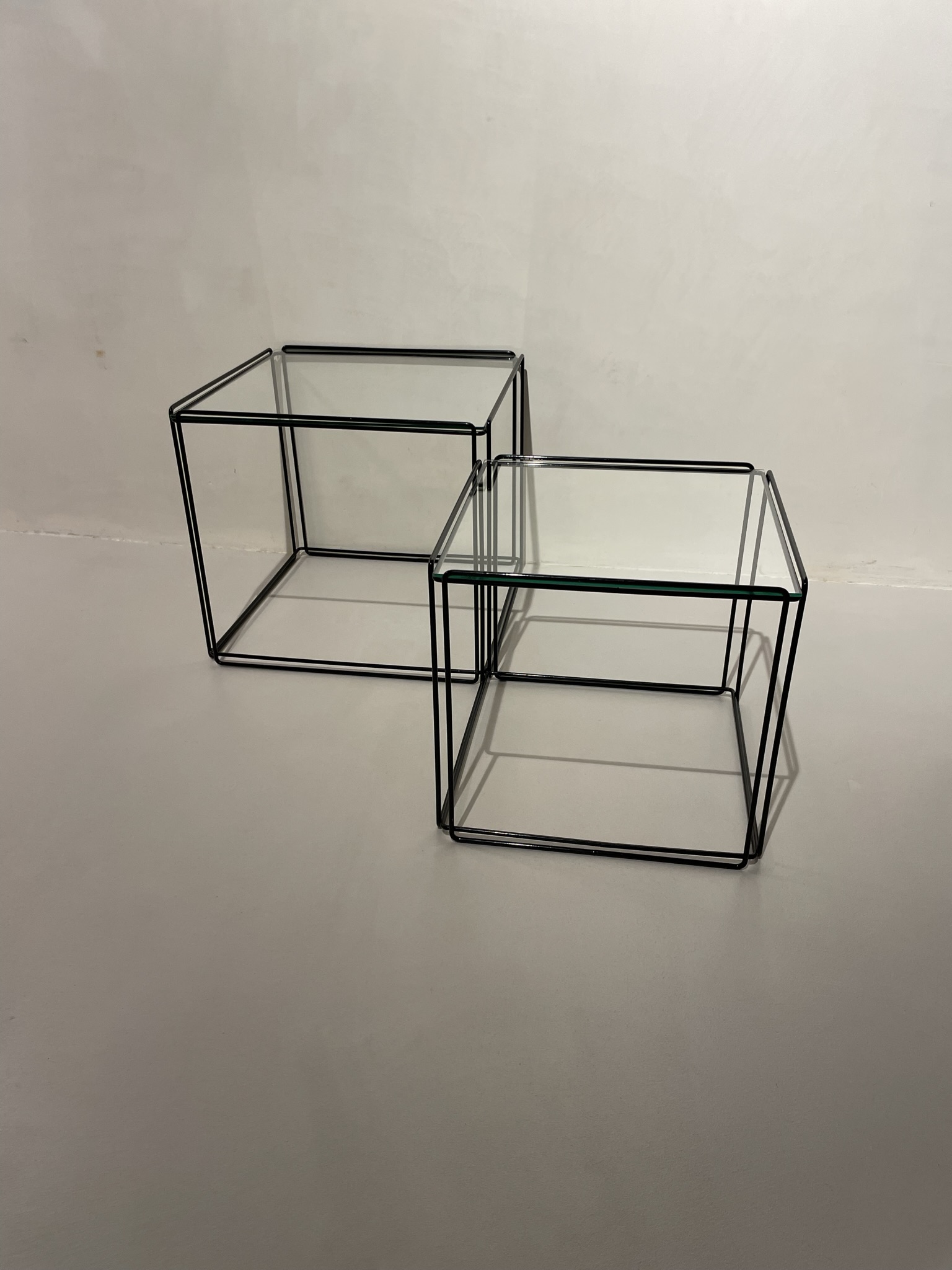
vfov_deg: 67.3
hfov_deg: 53.1
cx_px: 476
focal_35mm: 26
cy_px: 635
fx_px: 953
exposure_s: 1/100
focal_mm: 4.2
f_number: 1.6
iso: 100
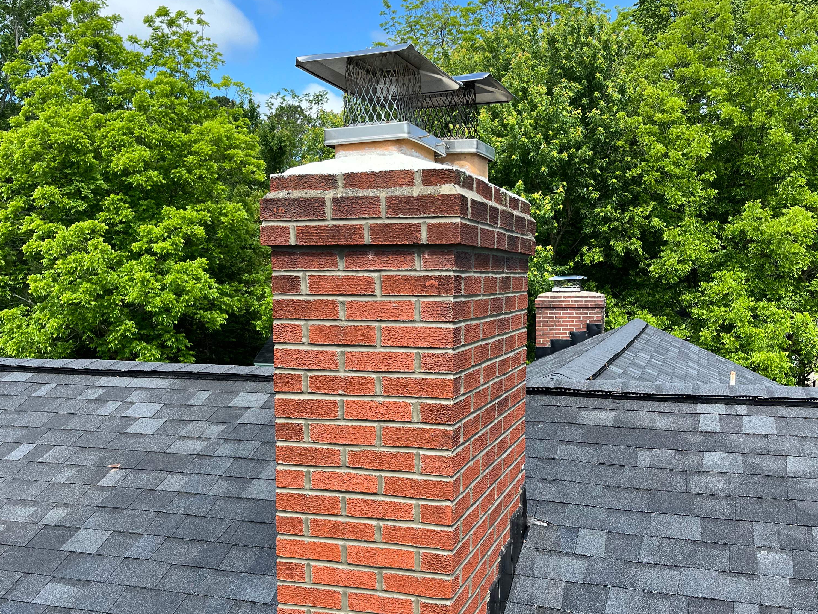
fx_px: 827
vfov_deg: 40.6
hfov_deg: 52.6
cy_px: 360
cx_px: 411
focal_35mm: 35
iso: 50
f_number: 1.6
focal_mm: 5.1
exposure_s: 1/1695
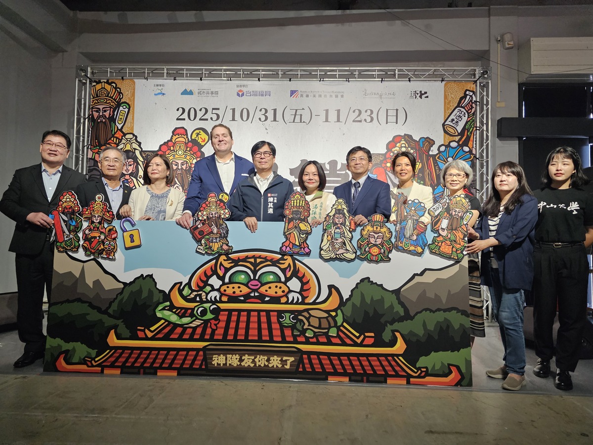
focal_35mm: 23
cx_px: 296
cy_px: 222
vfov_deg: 58.9
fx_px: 394
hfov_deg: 73.9
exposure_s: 1/170
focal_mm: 6.3
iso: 1000
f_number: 1.7
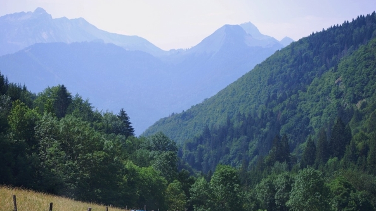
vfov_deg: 13.8
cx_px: 190
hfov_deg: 24.3
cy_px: 125
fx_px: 872
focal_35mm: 88
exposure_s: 1/160
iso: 100
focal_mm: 55
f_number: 6.3
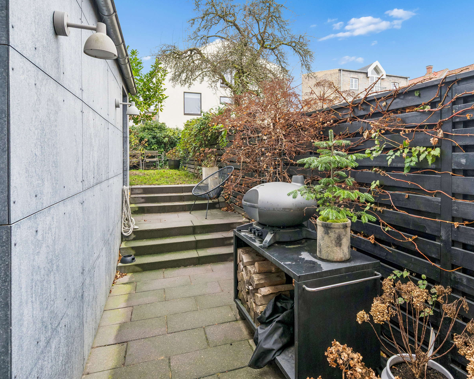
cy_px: 182
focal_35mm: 21
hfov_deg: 78.5
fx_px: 289
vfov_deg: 66.5
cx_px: 261
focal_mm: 17.5
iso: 1000
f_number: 6.3
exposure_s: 1/80
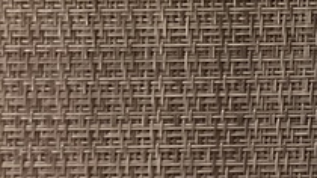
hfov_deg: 11.8
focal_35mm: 161
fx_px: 1353
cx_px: 652
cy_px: -160
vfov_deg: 7.3
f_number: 2.4
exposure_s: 1/60
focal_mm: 3.3
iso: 320
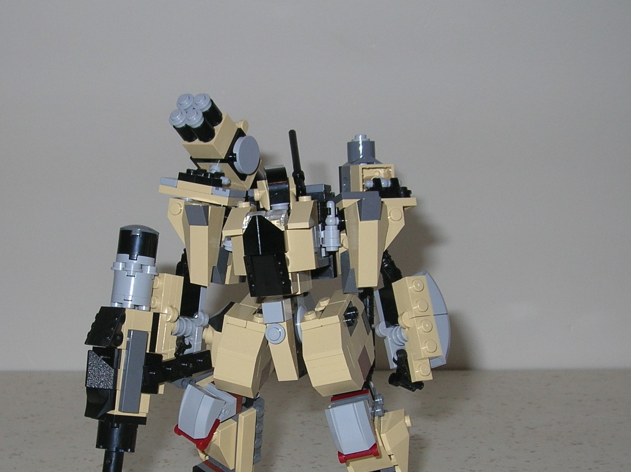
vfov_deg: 25.0
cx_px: 256
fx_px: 1057
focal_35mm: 58
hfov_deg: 33.2
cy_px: 342
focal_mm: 6
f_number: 2.7
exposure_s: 1/60.1
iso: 50
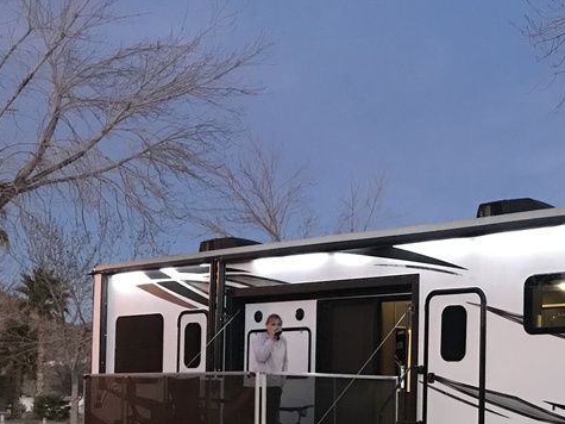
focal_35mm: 59
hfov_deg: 31.1
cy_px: 397
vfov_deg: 24.0
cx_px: 515
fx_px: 963
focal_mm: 3.99
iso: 100
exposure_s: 1/4
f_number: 1.8
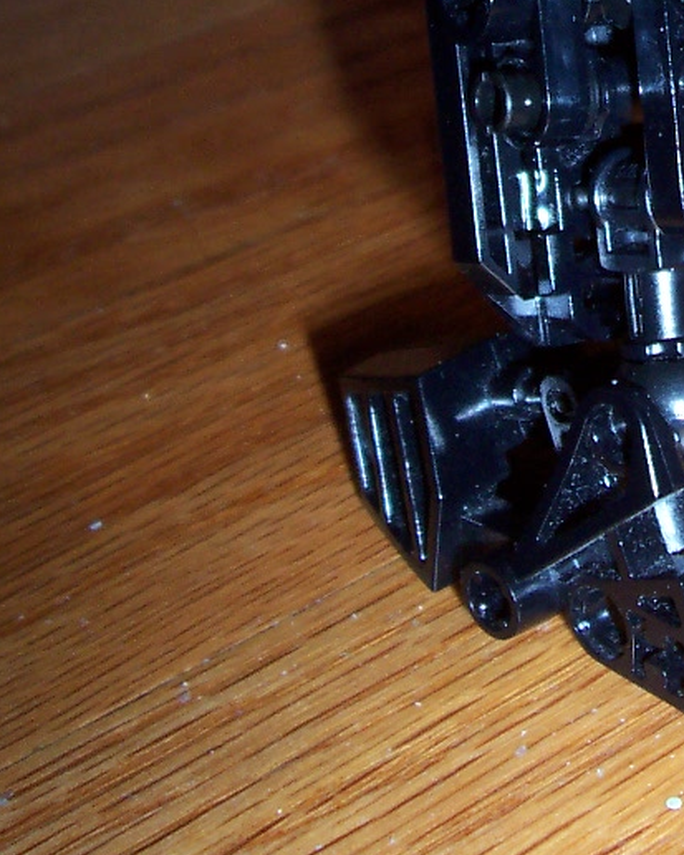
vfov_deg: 21.8
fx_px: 2125
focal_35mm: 84
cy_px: -20
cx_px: 710
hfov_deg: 17.8
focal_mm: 5.6
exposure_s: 1/60
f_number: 2.8
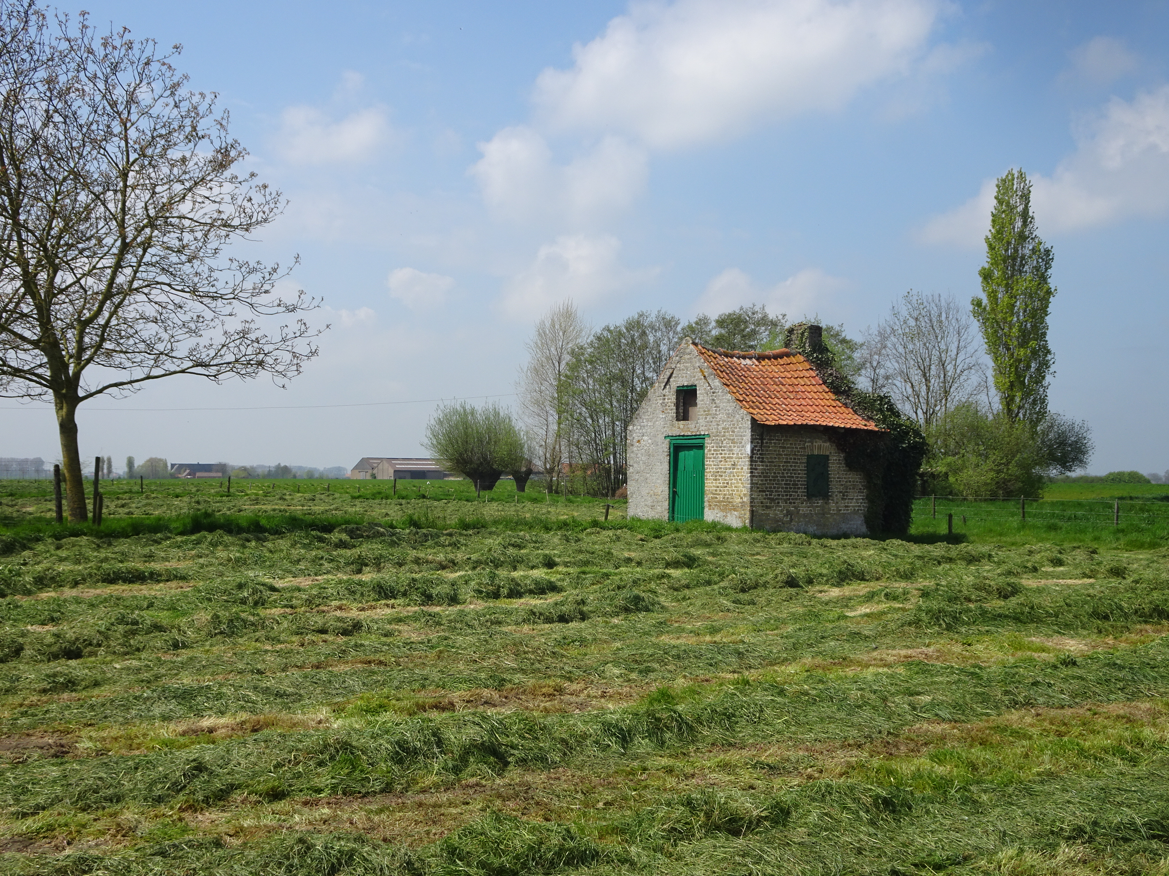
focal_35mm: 43
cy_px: 438
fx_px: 1452
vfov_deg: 33.6
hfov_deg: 43.9
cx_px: 584
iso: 80
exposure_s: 1/800
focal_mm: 7.3
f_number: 4
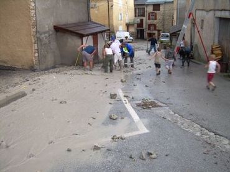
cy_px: 86
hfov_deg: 49.0
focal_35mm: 38
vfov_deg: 37.7
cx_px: 115
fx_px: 252
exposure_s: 1/30
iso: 50
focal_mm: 6.3
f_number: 2.8
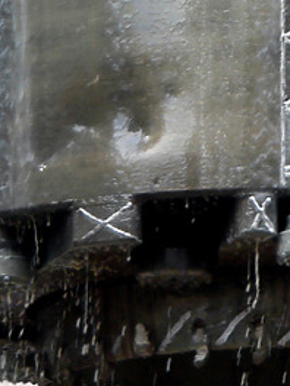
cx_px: 314
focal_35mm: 477
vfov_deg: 4.1
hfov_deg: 3.1
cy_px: -180
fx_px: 5328
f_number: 2.8
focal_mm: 23.3
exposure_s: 1/80
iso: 80
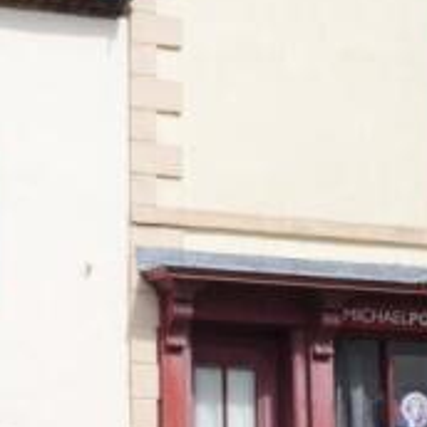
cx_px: -202
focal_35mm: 97
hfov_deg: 16.4
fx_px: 1354
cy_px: 307
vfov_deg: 17.8
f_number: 8
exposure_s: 1/250
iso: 200
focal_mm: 20
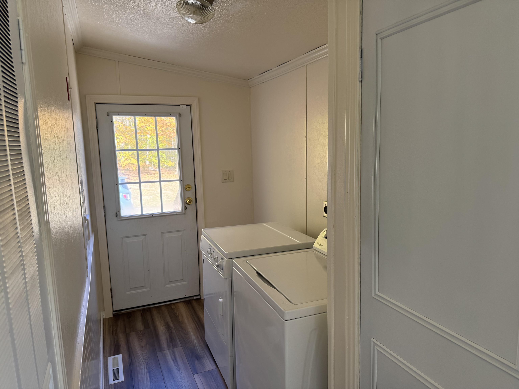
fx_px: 360
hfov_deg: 71.6
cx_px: 260
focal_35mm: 24
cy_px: 194
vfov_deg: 56.8
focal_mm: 6.76
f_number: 1.78
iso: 100
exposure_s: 1/122
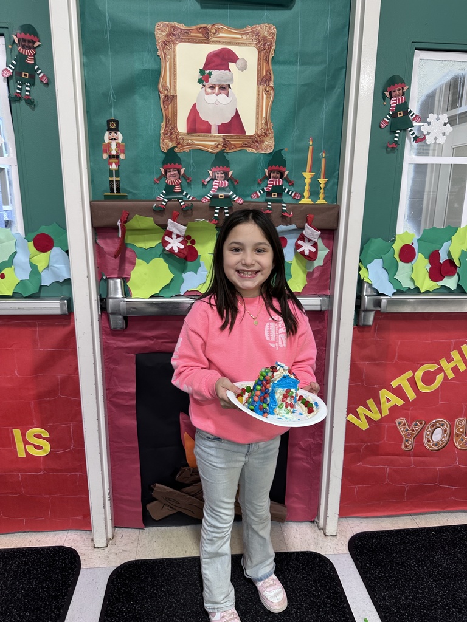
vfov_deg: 71.6
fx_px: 432
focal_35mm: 24
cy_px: 311
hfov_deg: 56.8
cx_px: 234
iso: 125
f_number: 1.78
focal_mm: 6.86
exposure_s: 1/60
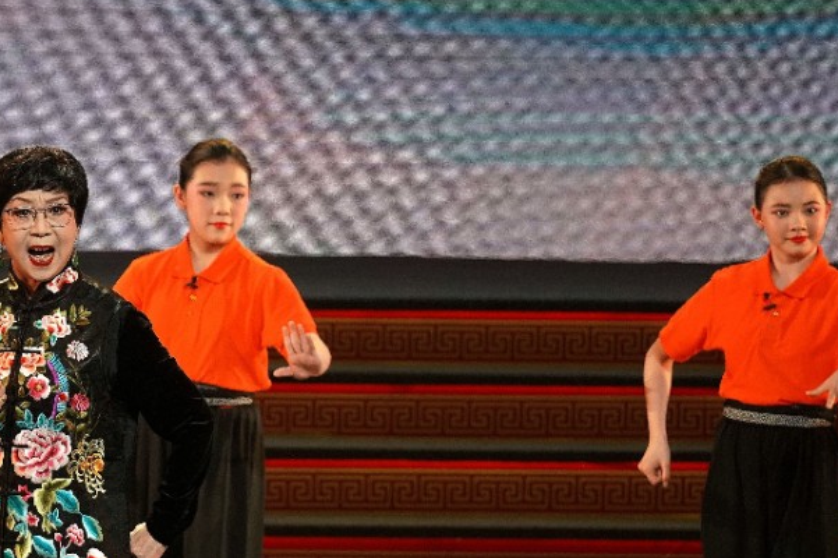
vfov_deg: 2.9
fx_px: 10841
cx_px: -20
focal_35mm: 466
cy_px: 446
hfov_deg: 4.4
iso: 1000
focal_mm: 200
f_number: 5.6
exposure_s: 1/250
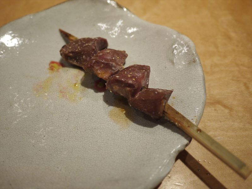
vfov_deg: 49.7
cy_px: 94
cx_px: 126
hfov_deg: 63.4
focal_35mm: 28
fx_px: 204
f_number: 2.5
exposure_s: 1/60
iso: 200
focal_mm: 14
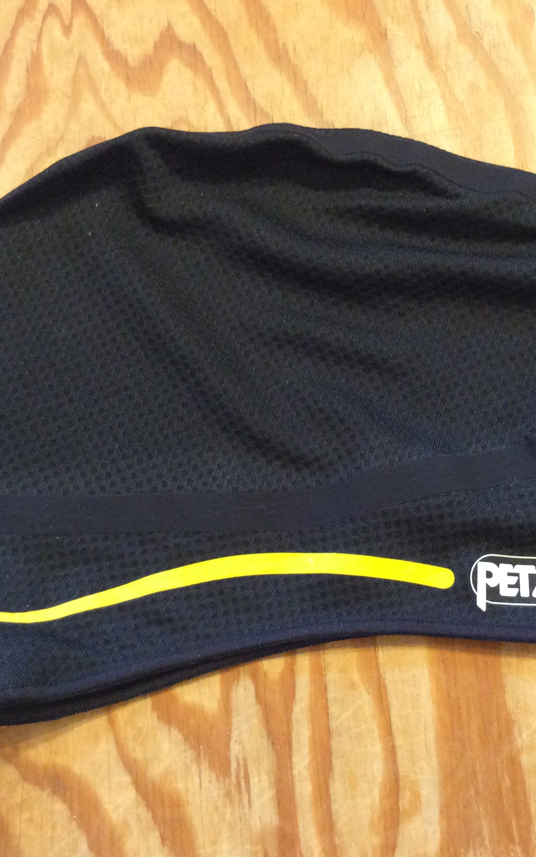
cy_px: 425
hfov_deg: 27.9
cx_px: 318
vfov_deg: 43.5
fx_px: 1075
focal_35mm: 46
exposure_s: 1/24
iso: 250
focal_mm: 3.3
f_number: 2.4
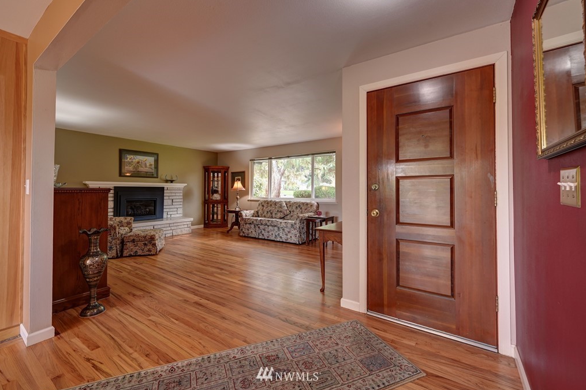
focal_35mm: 15
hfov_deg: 100.4
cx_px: 289
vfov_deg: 77.2
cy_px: 187
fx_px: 244
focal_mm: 14
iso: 400
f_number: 8
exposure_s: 1/10
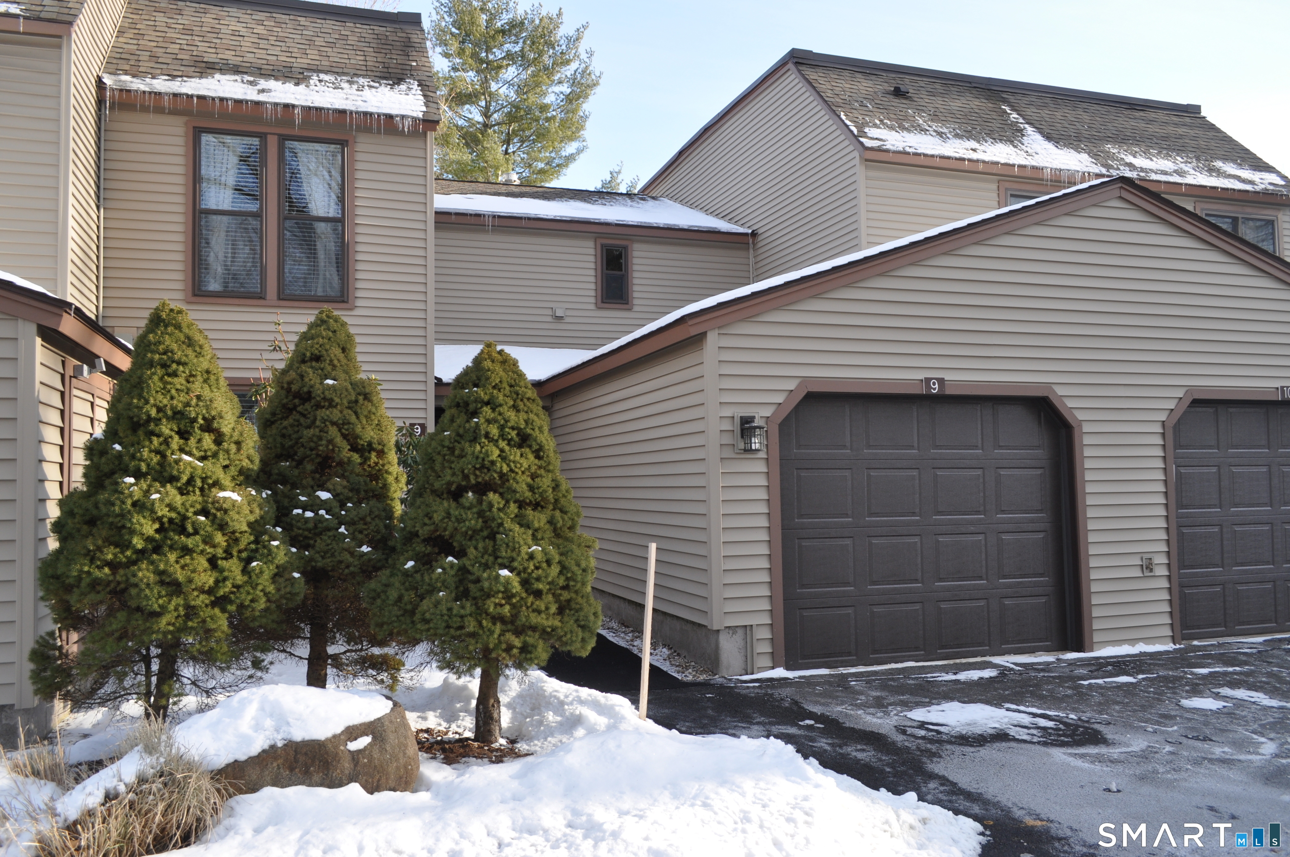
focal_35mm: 27
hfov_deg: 67.4
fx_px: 966
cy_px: 428
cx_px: 645
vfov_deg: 47.8
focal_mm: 18
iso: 200
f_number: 7.1
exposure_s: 1/200
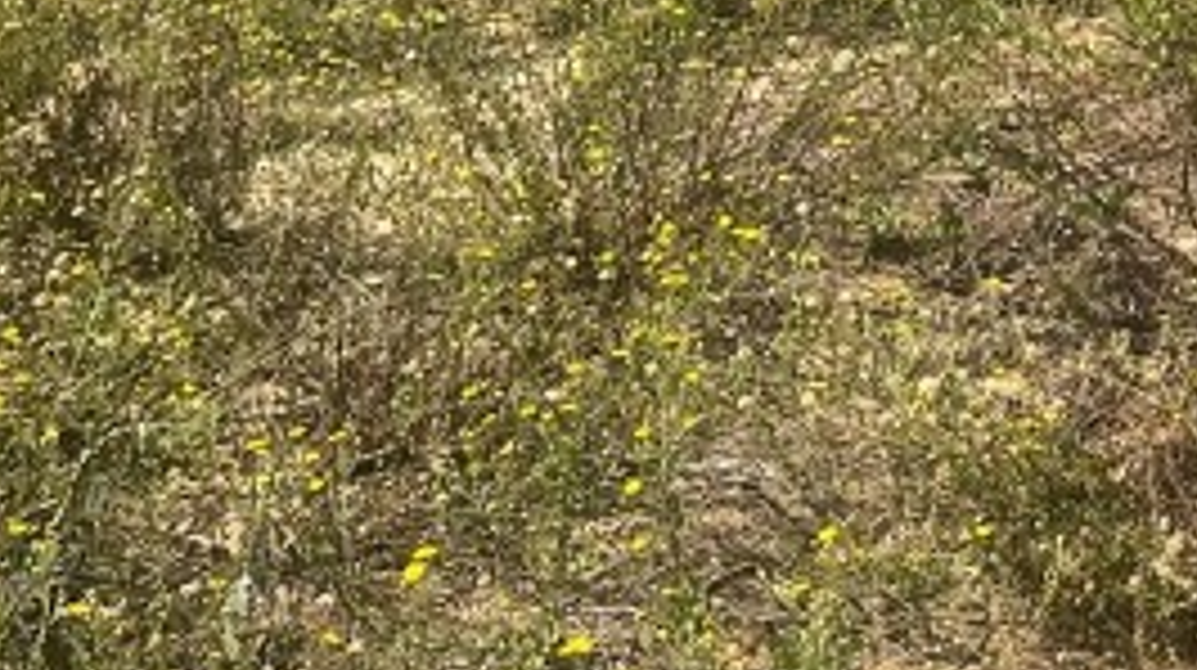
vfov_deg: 10.5
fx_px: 3329
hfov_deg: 19.4
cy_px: -710
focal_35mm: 105
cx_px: 1364
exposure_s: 1/3559
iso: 32
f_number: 1.6
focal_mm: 5.1
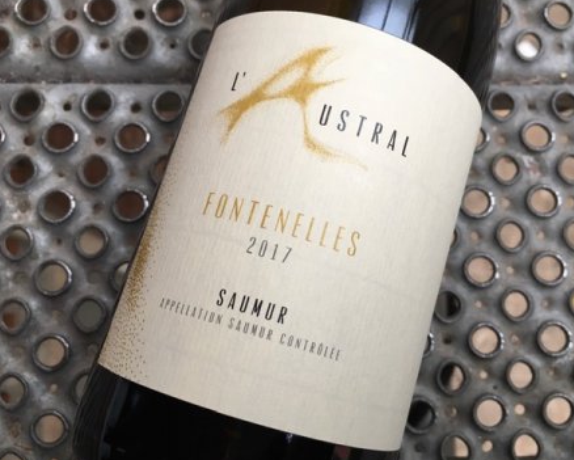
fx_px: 527
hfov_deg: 57.1
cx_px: 304
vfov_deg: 47.2
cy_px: 232
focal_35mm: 31
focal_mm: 4.15
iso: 25
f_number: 2.2
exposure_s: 1/33
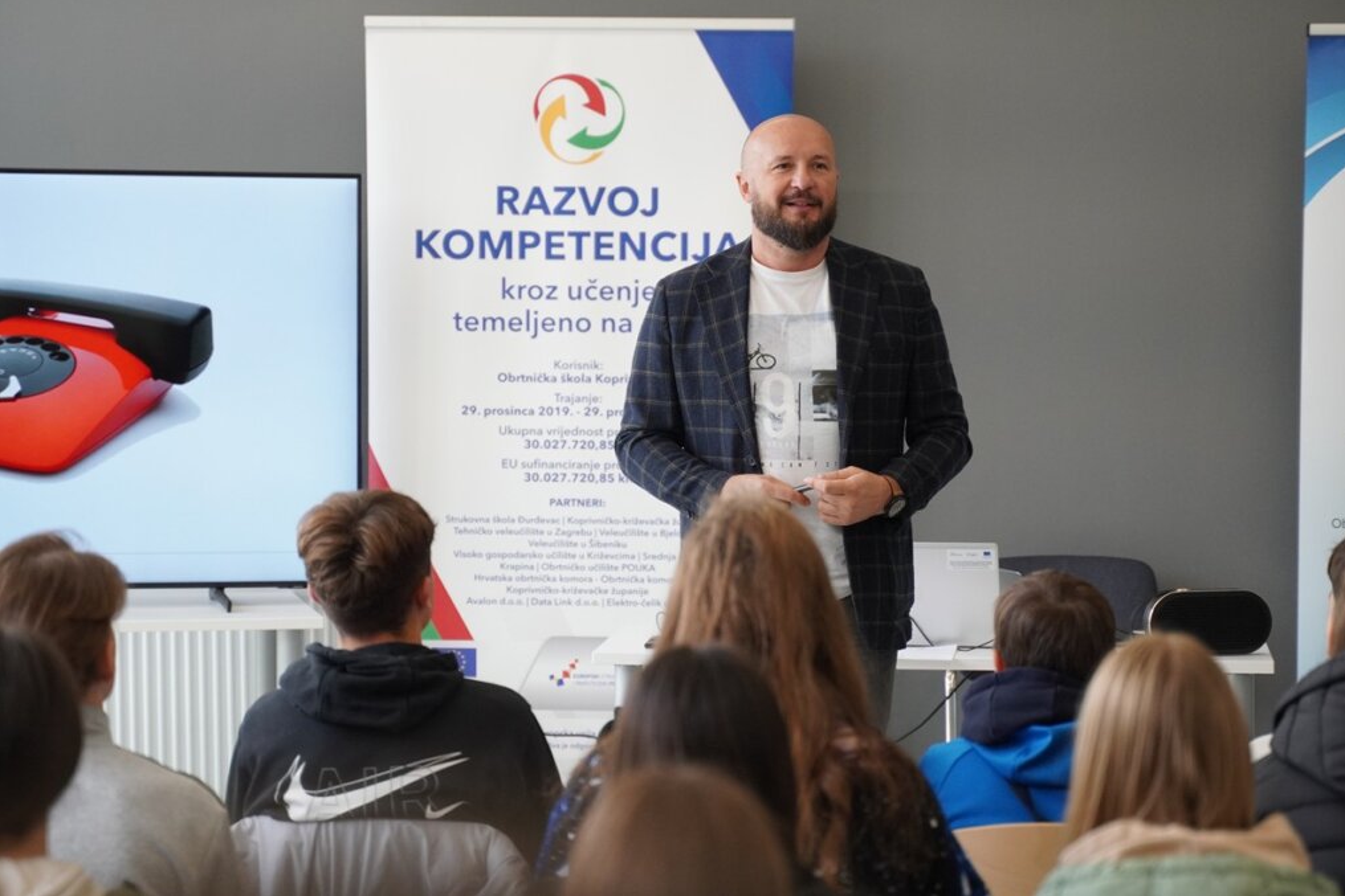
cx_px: 676
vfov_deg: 12.1
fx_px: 4241
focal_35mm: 114
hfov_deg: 18.0
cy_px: 445
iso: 1250
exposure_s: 1/640
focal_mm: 75
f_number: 2.8
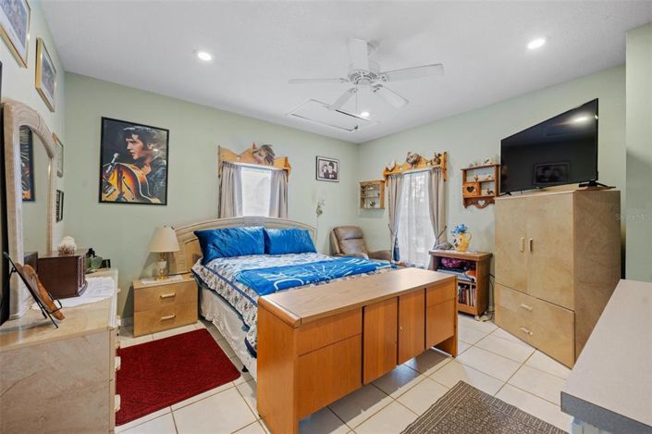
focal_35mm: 14
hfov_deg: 104.3
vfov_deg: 81.1
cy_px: 217
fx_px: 253
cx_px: 326
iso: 400
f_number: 8
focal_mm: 14
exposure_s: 1/1.67
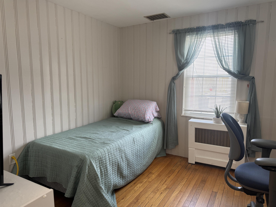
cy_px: 104
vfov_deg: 56.8
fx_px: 191
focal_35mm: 24
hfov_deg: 71.6
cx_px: 138
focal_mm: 6.76
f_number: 1.78
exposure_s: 1/60
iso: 125
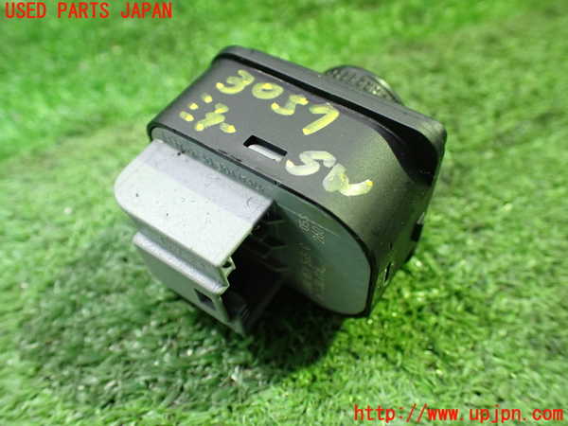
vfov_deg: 46.8
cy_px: 213
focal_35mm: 30
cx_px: 284
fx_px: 492
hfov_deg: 60.0
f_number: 2.3
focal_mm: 5.4
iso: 800
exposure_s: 1/30
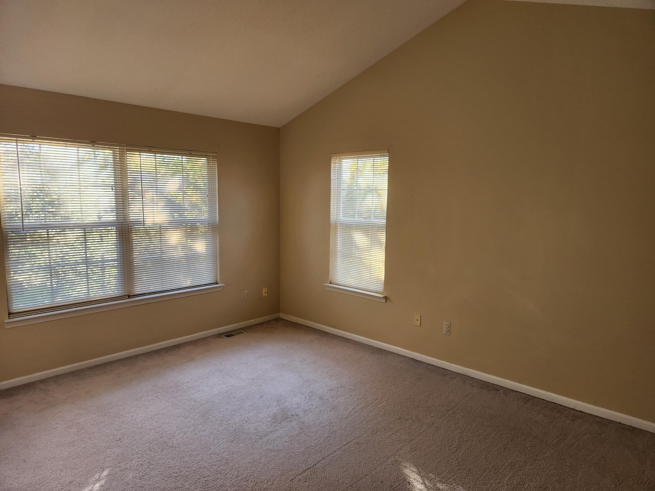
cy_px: 246
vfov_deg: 58.9
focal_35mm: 23
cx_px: 328
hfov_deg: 73.9
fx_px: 435
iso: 125
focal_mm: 5.4
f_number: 1.8
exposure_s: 1/180
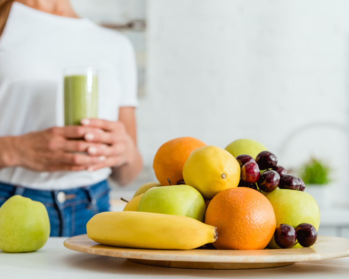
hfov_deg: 30.0
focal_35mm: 63
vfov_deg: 24.2
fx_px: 651
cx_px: 160
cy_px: 138
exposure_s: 1/160
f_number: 5
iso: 200
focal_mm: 55
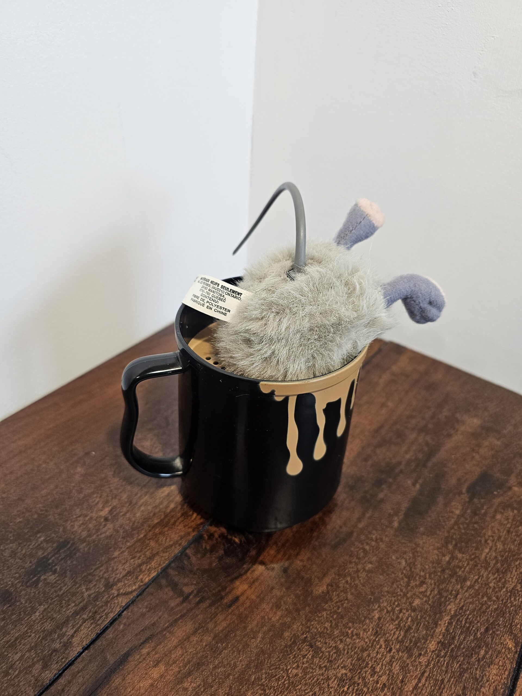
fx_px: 462
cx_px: 261
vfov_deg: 73.9
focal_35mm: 23
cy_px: 348
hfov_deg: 58.9
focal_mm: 6.3
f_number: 1.7
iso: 200
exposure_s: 1/120
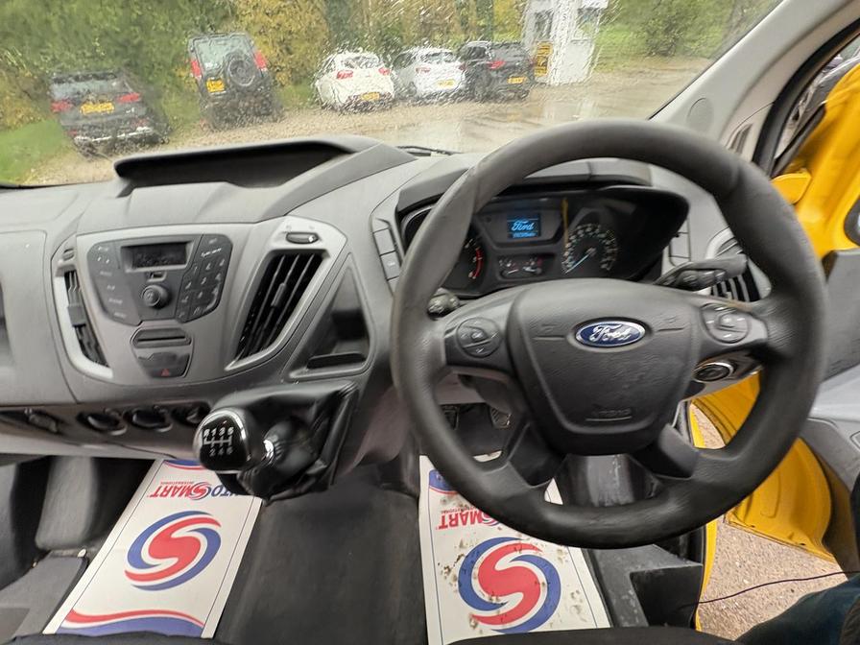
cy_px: 322
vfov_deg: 85.7
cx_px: 430
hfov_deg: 102.1
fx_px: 348
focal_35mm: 14
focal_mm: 2.22
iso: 320
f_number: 2.2
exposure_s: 1/60
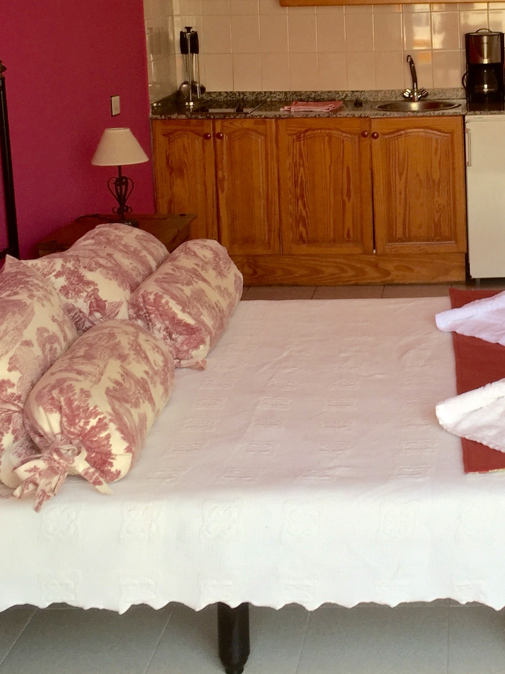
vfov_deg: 31.1
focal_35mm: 61
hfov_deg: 23.5
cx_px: 435
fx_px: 1187
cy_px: 165
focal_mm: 4.15
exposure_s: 1/114
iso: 32
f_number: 2.2
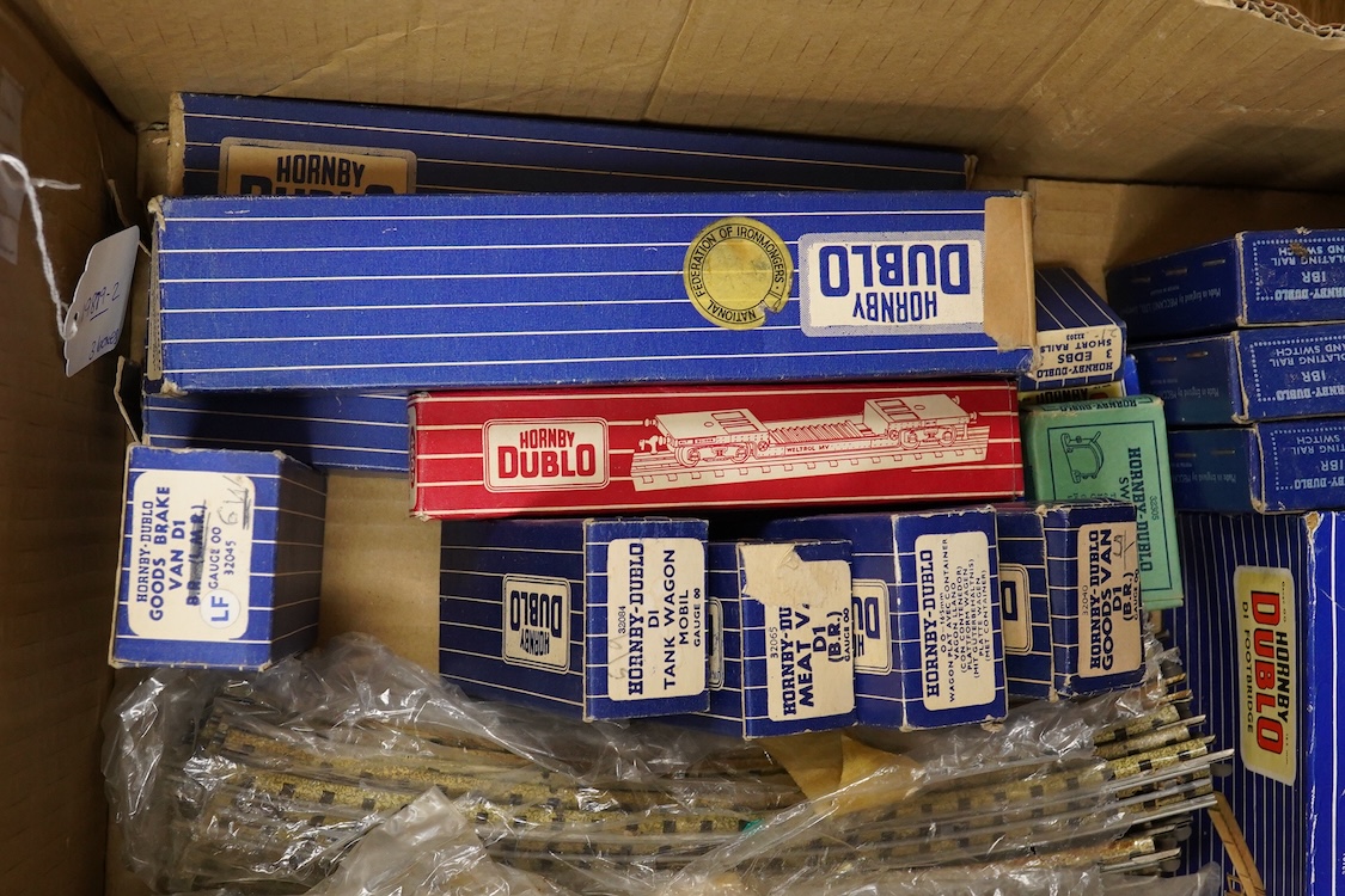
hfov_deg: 43.6
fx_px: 1681
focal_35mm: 45
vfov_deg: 29.9
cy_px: 448
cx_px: 672
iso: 2500
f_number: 11
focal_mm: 30
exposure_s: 1/80
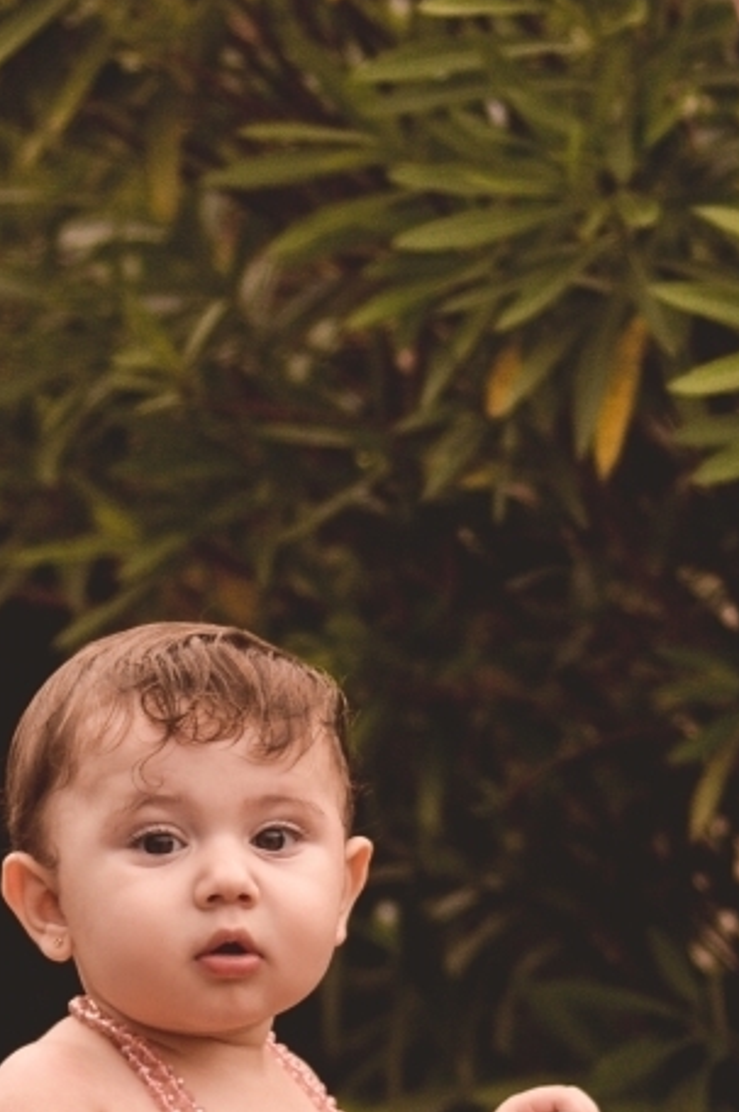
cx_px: 307
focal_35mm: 267
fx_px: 8240
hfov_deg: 5.1
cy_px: 1117
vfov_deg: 7.7
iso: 100
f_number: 2.2
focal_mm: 50
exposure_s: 1/500
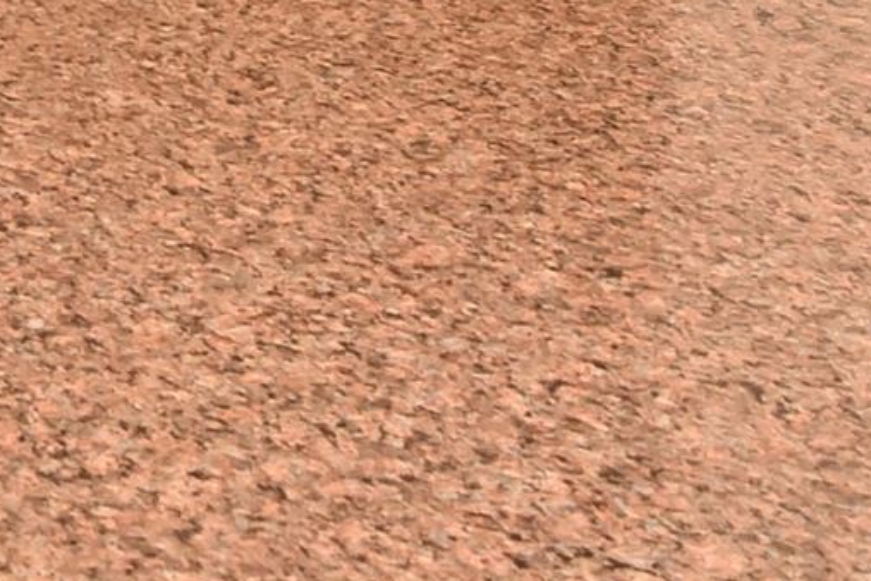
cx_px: -699
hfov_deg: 16.5
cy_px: -908
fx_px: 2492
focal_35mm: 103
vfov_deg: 10.8
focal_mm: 17
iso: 2800
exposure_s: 1/60
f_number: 16
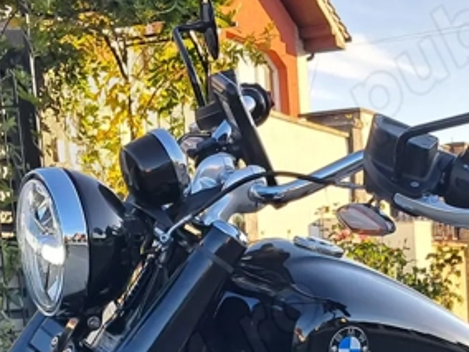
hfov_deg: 20.5
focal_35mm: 95
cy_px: 443
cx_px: 332
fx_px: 1287
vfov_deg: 14.9
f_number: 1.8
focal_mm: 4
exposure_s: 1/134
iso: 50
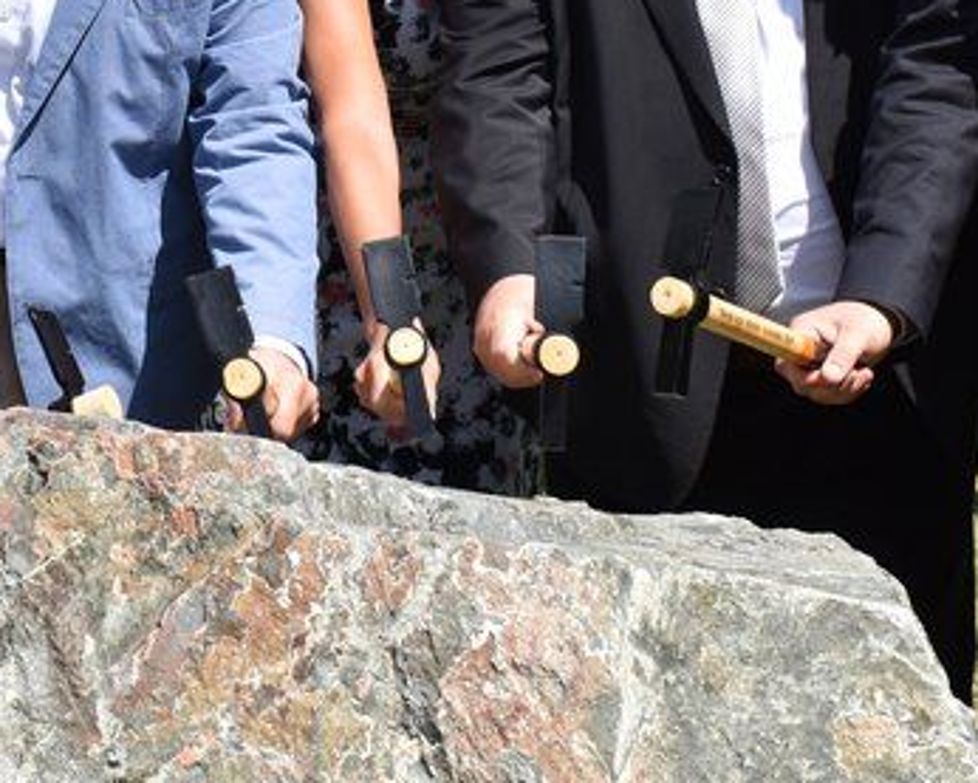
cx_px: 215
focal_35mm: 112
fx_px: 3254
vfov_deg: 13.5
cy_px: 1
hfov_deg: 17.0
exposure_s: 1/320
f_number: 9
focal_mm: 27
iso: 100
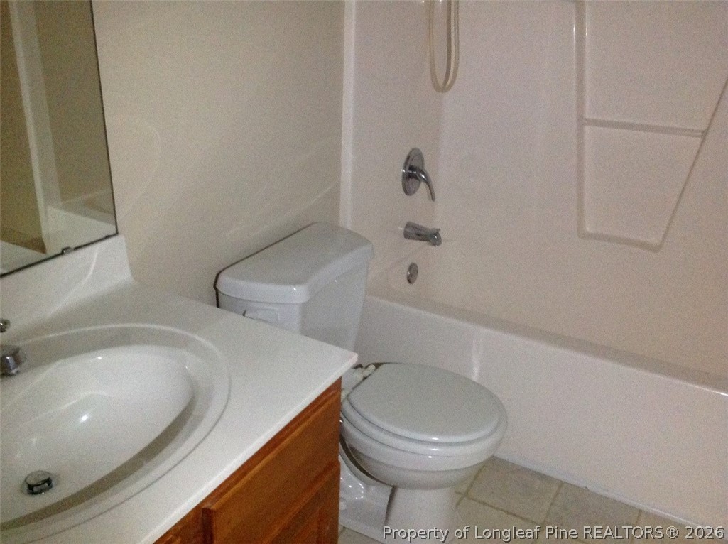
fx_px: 735
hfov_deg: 52.7
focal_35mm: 35
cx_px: 364
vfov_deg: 40.6
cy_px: 272
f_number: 2.4
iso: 500
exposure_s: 1/15
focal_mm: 4.28
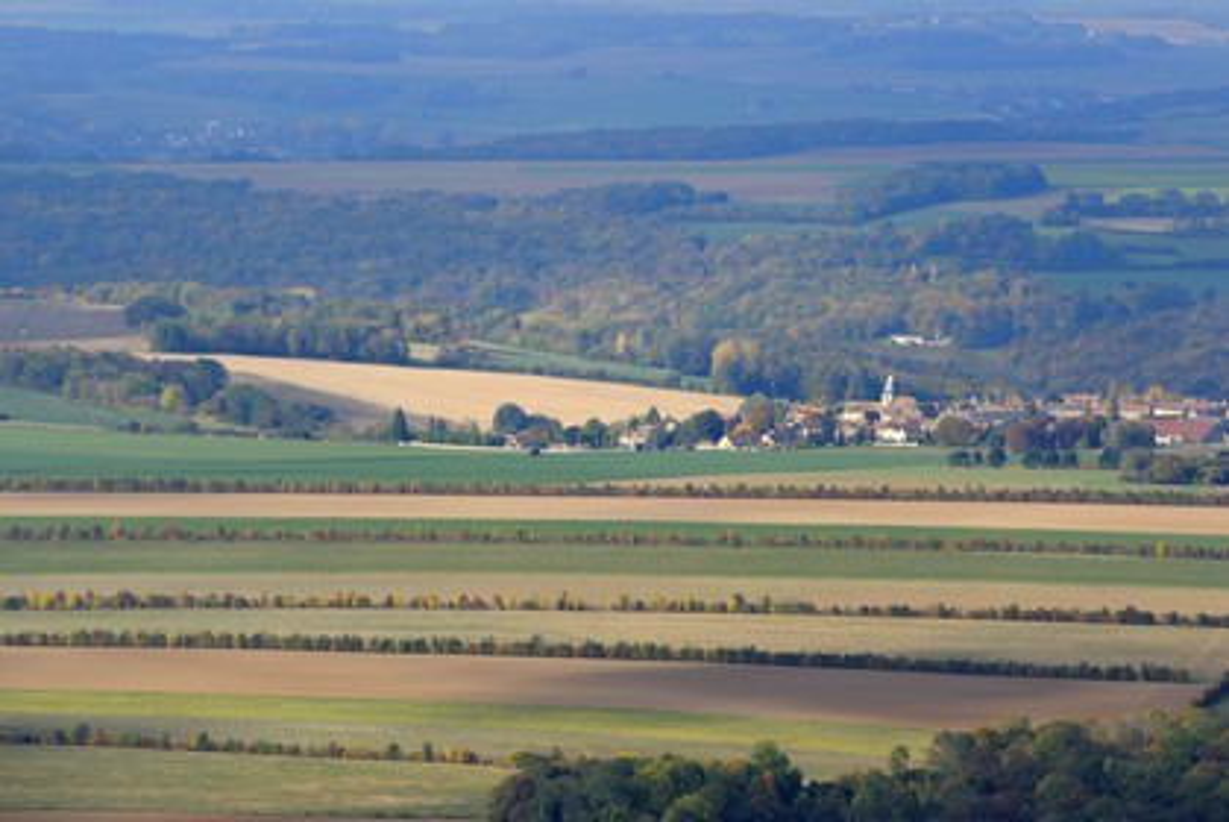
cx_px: 614
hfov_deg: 10.3
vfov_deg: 6.9
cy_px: 411
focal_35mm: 200
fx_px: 6832
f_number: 9
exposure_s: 1/800
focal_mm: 200
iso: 400
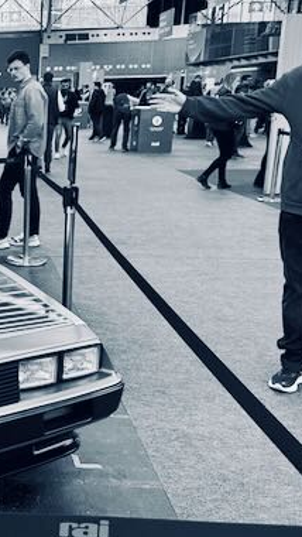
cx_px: -119
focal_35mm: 44
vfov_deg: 46.3
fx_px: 626
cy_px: 247
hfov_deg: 23.2
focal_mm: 6.76
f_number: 1.78
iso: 200
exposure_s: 1/110
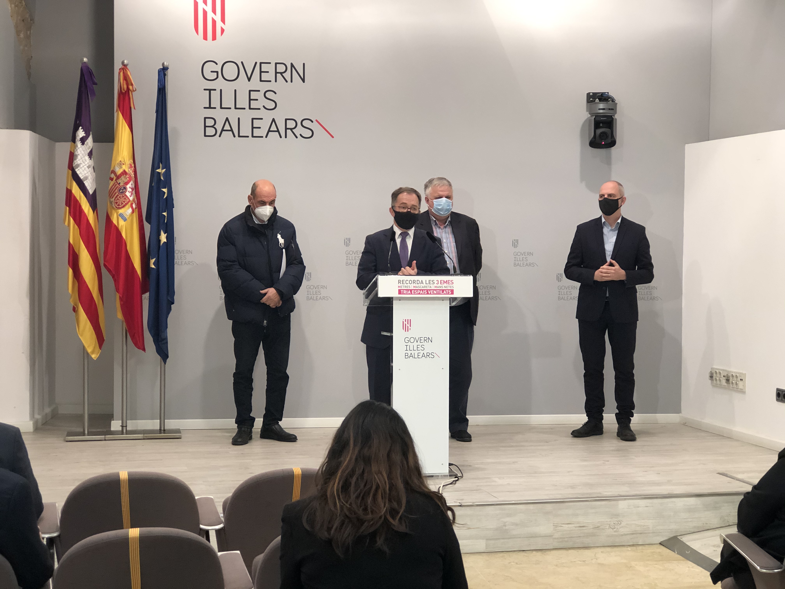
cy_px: 294
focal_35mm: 57
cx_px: 392
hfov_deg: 33.8
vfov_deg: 25.7
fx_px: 1293
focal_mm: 6.6
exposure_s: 1/100
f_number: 2.8
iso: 200
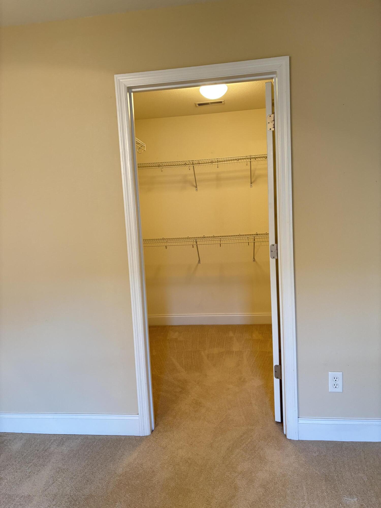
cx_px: 190
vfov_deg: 67.3
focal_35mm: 26
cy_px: 254
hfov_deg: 53.1
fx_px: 382
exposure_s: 1/60
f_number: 1.6
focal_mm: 5.96
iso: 250
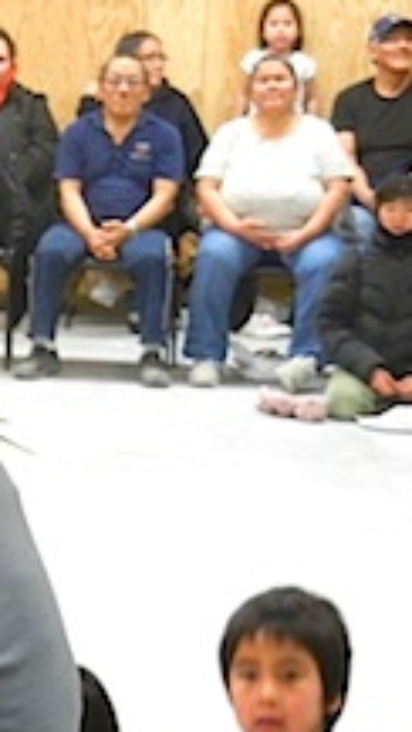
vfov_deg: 8.5
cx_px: -490
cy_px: 445
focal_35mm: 255
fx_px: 4954
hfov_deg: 4.7
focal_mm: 16
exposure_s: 1/12.5
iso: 400
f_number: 4.4
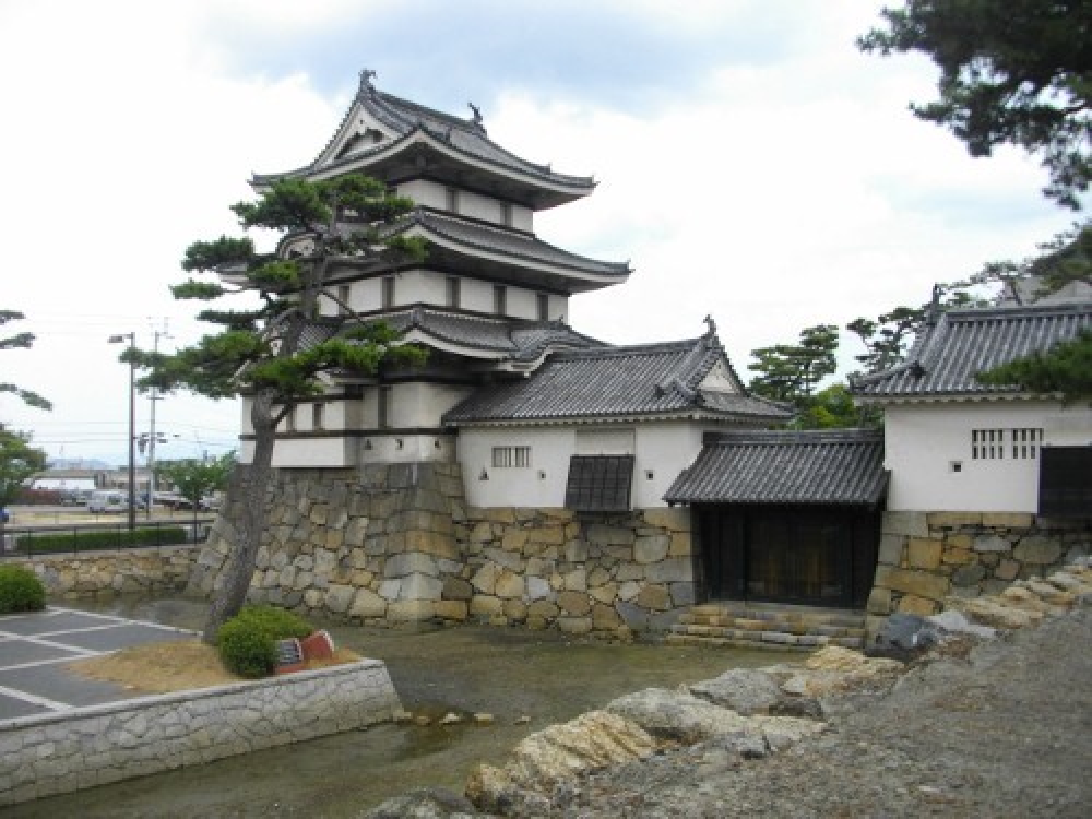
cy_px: 410
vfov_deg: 44.2
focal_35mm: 32
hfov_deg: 56.8
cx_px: 546
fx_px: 1009
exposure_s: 1/1000
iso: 100
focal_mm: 5.7
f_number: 2.9
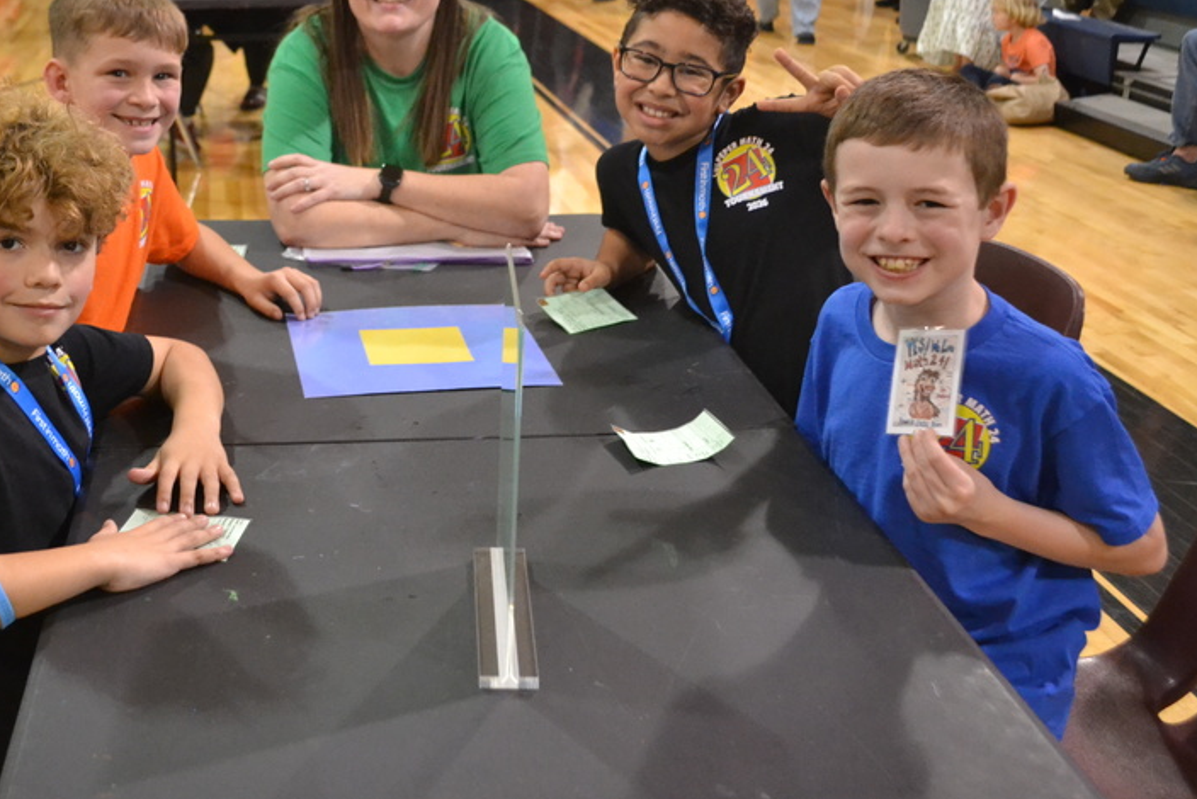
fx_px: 1597
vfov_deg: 27.8
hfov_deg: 40.5
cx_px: 386
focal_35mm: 48
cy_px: 222
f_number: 3.8
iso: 3200
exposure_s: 1/60
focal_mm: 22
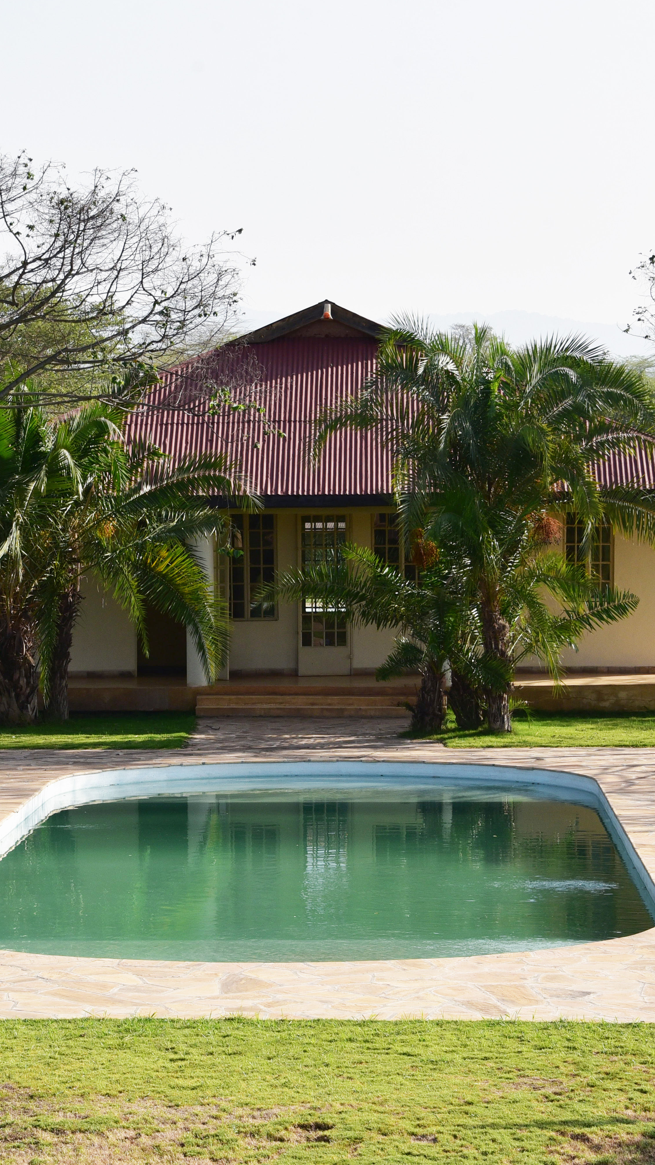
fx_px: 3304
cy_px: 583
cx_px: 318
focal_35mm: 107
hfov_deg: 11.3
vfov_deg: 20.0
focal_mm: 68
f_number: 11
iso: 400
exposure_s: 1/400
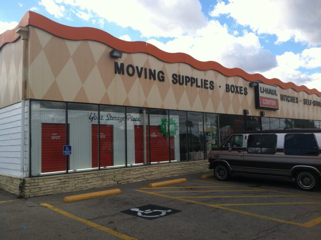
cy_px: 120
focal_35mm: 35
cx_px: 160
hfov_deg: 52.7
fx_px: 324
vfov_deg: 40.6
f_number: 2.8
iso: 80
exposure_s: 1/698
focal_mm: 3.85
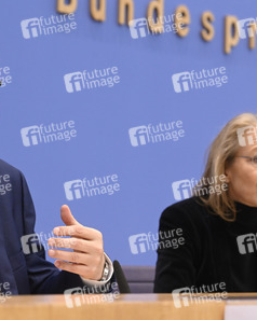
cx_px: 63
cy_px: 161
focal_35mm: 121
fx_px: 1149
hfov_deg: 12.7
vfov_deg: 15.9
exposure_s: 1/500
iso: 5000
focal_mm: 85
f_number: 5.6
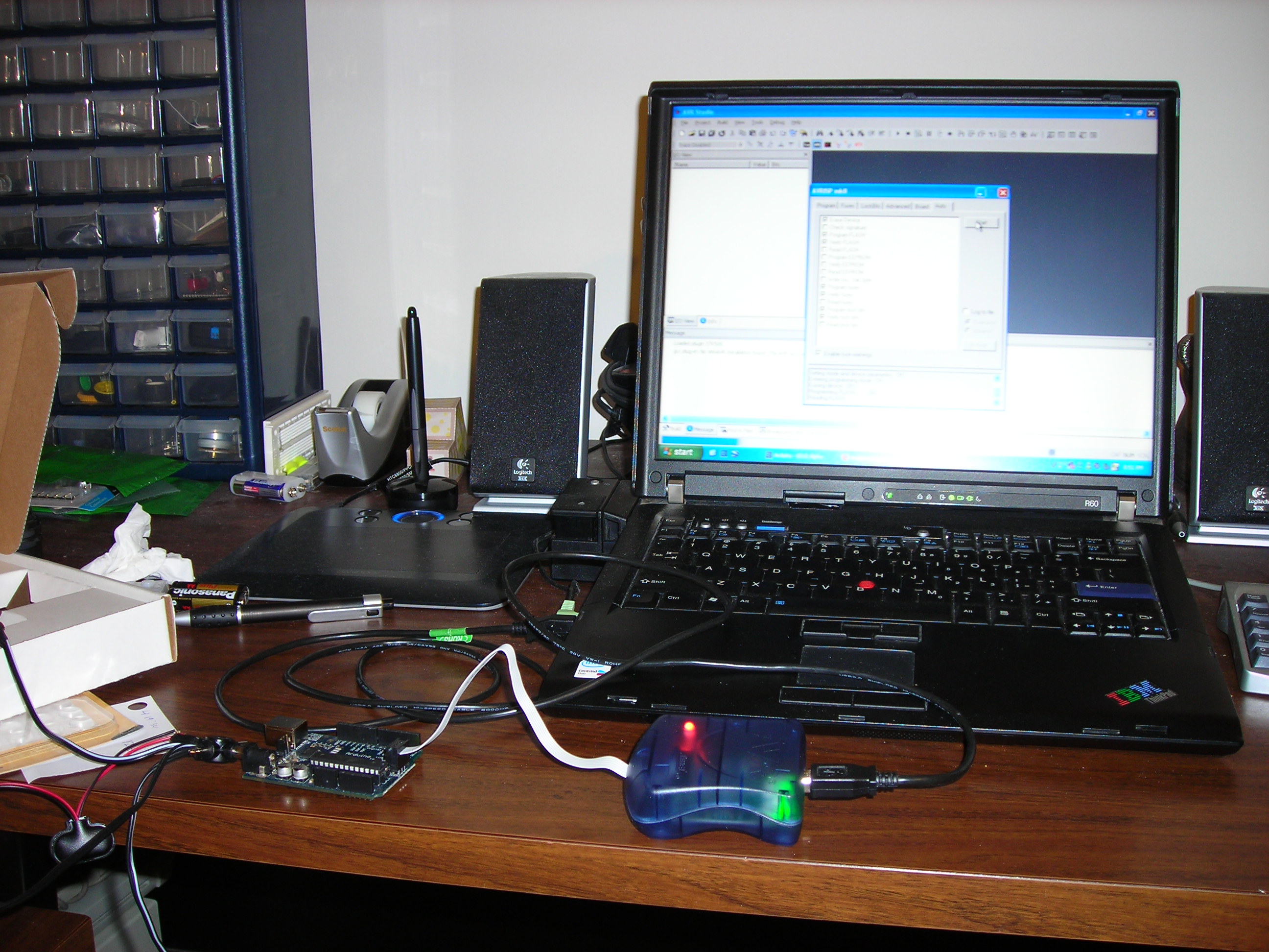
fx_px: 1393
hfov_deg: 49.0
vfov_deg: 37.7
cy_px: 476
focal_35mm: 38
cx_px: 634
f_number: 3.2
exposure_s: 1/4.2
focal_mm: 6.3
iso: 59
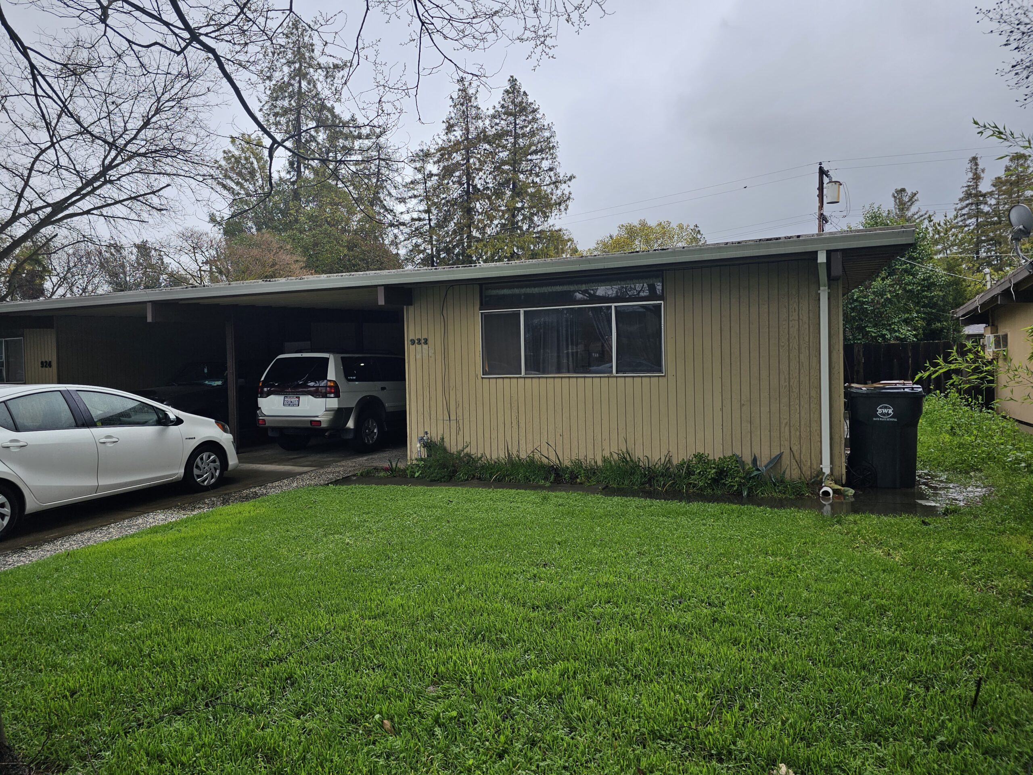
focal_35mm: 23
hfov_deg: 73.9
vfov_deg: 58.9
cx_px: 516
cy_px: 388
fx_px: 686
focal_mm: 6.3
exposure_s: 1/181
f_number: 1.7
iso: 10
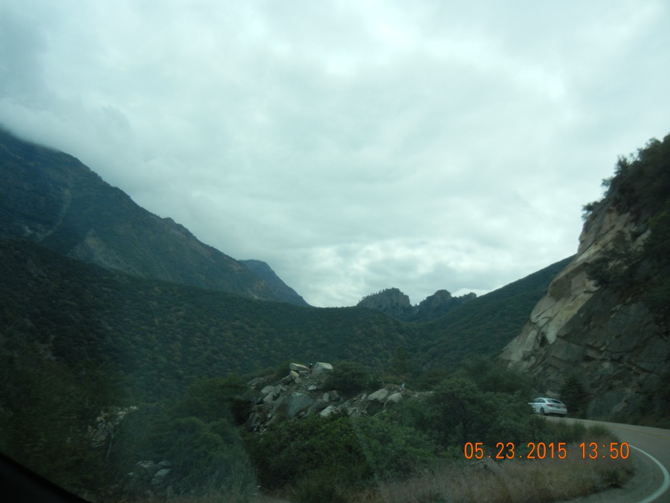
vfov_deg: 46.8
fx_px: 581
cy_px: 252
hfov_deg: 60.0
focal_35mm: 30
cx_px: 335
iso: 160
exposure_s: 1/424
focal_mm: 5.4
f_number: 7
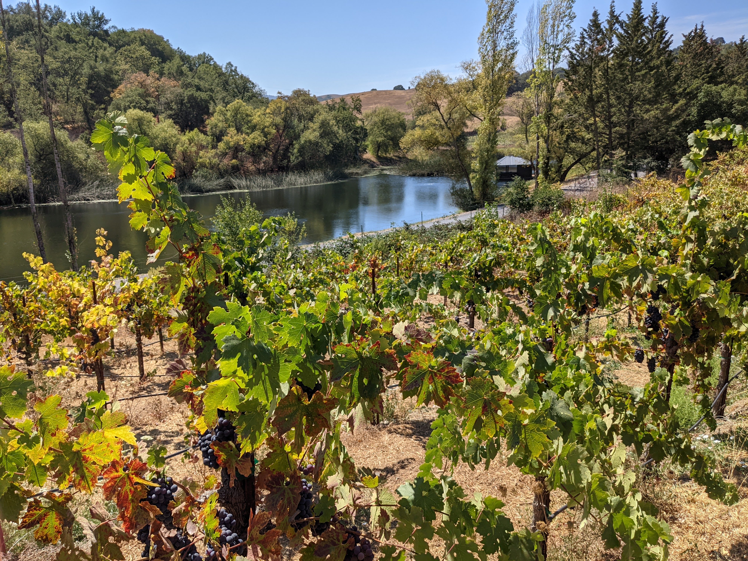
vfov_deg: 51.4
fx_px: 583
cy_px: 280
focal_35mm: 27
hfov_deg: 65.3
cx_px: 374
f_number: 1.73
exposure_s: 1/3344
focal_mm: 4.38
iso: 48
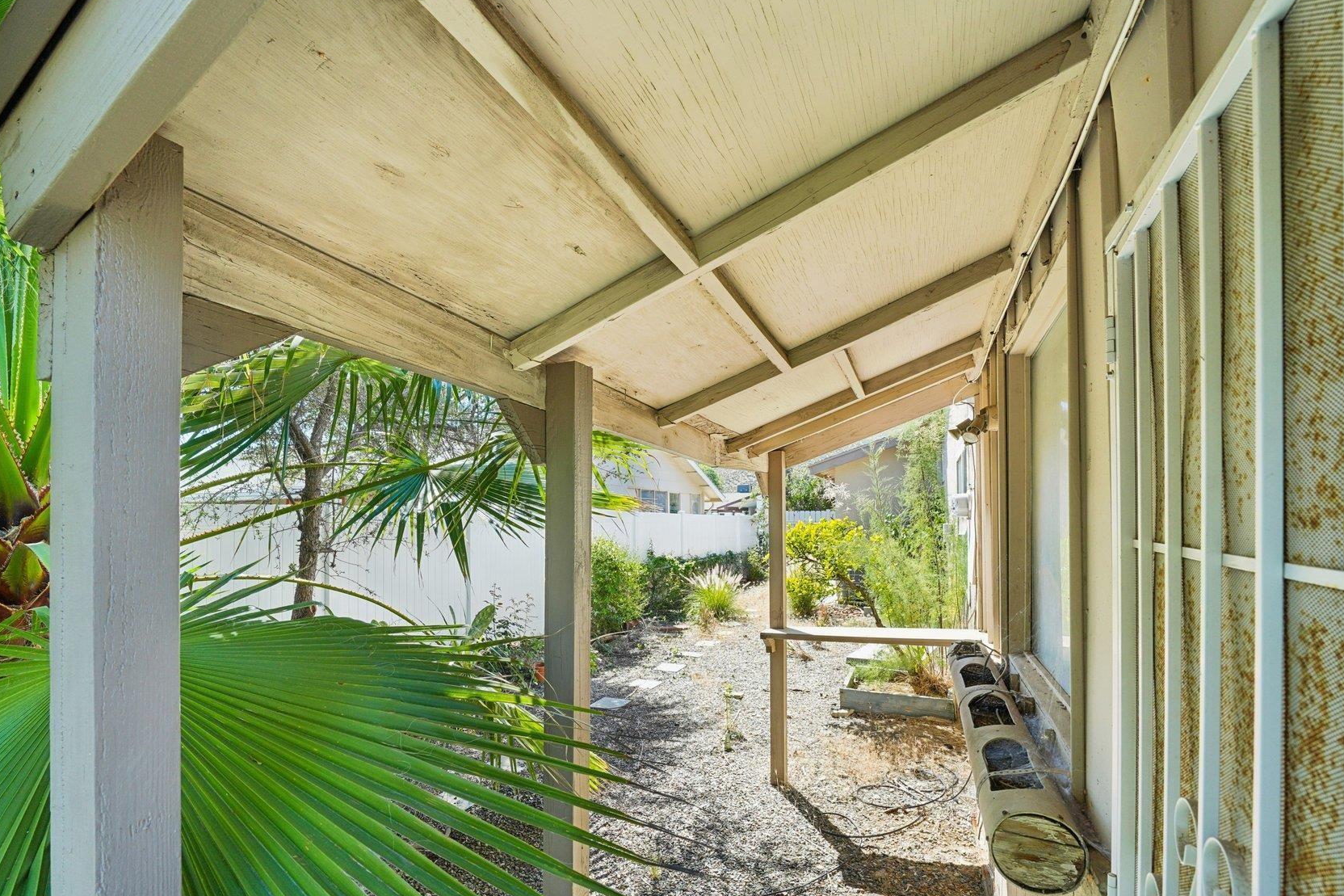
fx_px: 597
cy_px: 517
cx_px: 631
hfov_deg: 96.6
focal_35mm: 16
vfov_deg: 73.3
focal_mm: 13
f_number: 8
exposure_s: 1/50
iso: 100
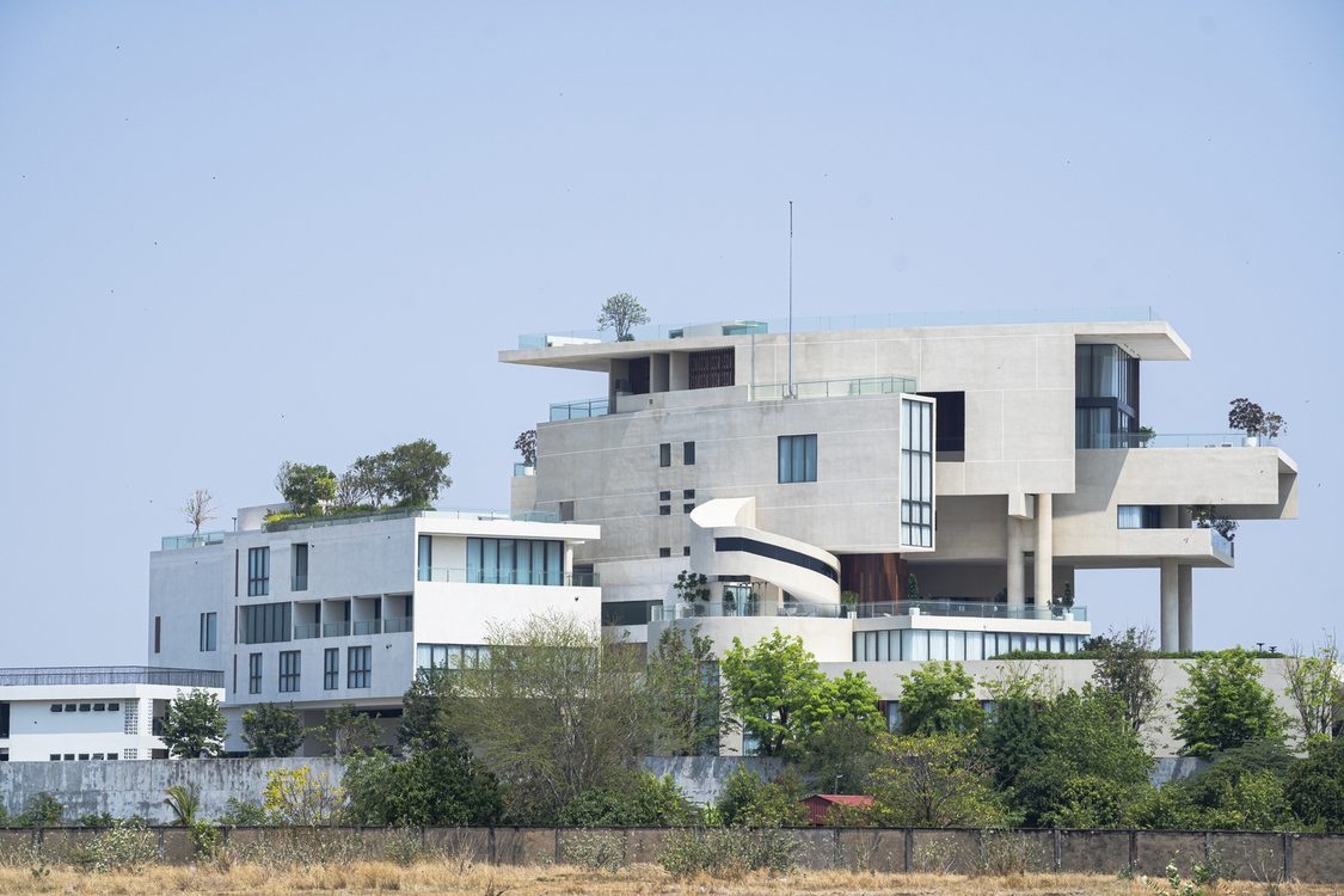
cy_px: 448
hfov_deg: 15.2
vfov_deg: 10.2
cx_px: 672
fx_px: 5040
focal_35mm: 135
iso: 320
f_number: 7.1
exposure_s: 1/1250
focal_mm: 135
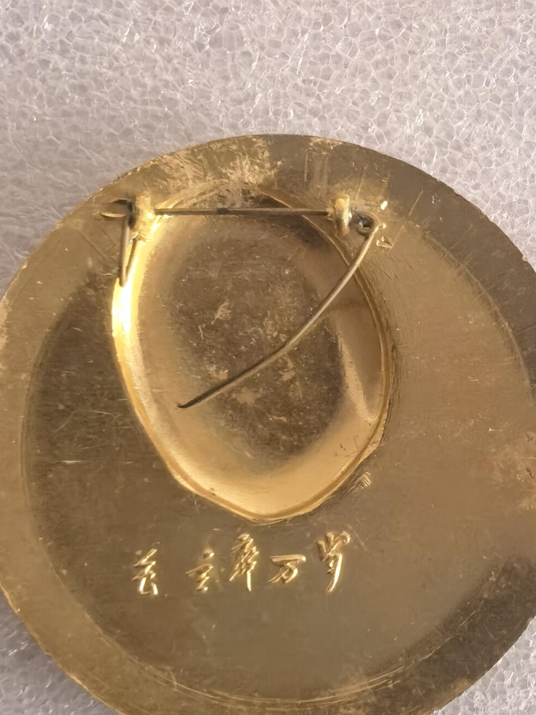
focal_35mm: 112
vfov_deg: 17.6
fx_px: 2313
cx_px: 298
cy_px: 412
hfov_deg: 13.2
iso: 640
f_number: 4
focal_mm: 5.75
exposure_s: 1/167
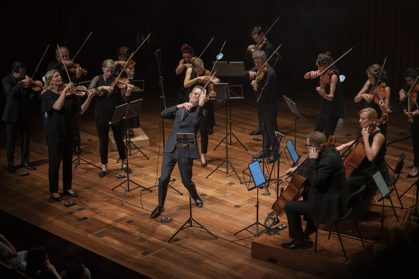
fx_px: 815
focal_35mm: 70
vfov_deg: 19.5
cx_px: 210
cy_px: 140
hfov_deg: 28.8
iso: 2500
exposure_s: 1/640
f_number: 2.8
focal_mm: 70
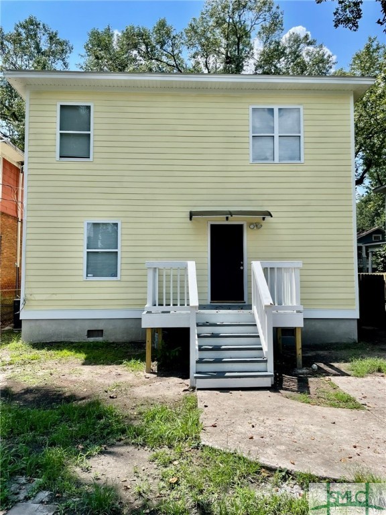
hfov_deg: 53.1
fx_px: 387
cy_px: 258
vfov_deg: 67.3
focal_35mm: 26
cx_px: 193
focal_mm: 4.2
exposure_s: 1/2618
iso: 32
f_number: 1.6
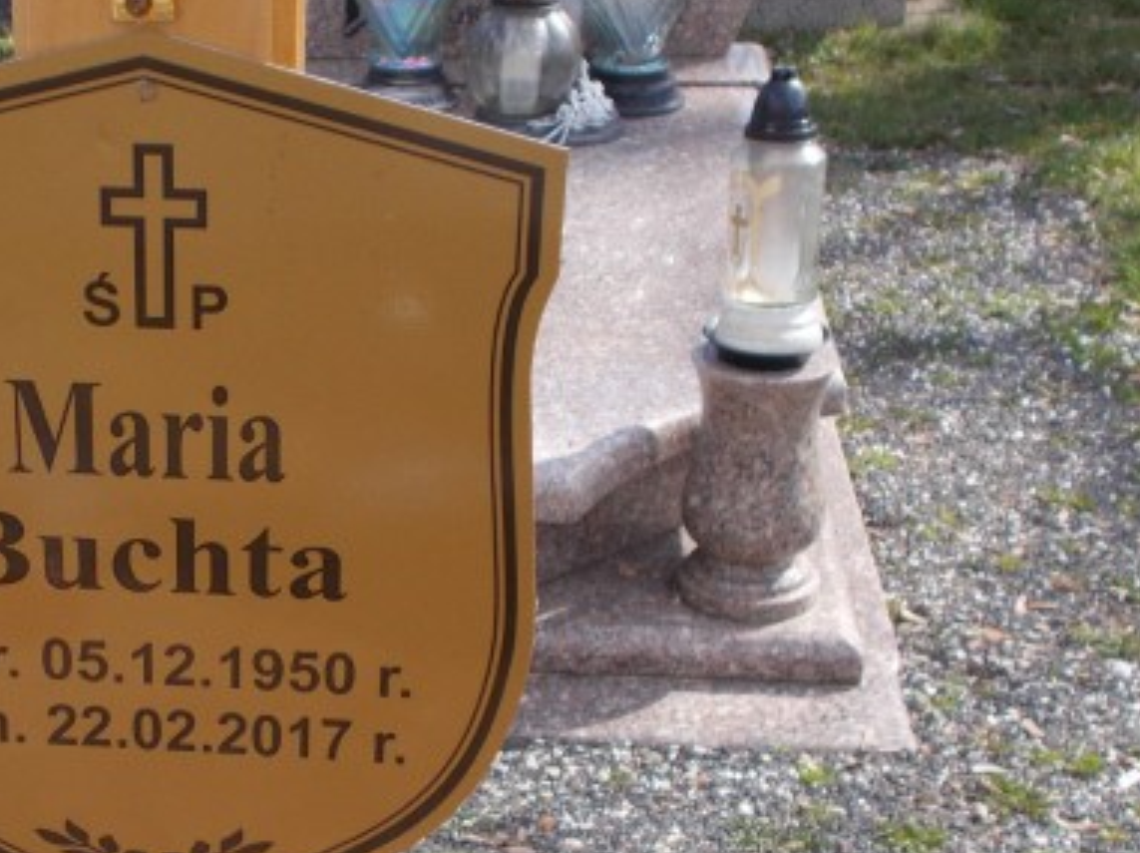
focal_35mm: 74
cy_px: 554
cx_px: 189
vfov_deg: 19.8
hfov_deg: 25.8
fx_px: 2435
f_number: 4.2
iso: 80
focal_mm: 7.9
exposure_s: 1/320
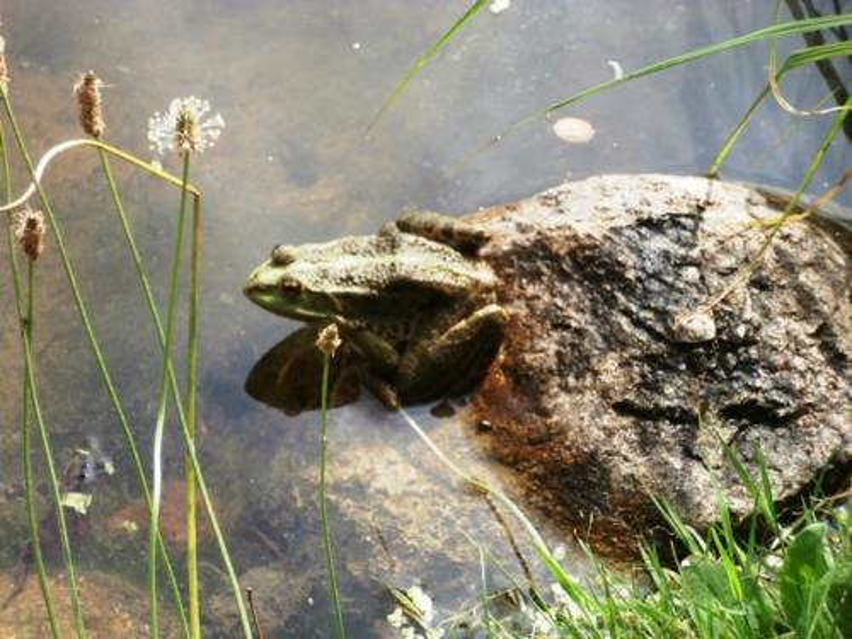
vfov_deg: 8.9
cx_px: 426
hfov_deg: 11.9
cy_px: 320
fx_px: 4086
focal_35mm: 166
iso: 100
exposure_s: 1/125
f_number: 5.8
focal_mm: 29.39
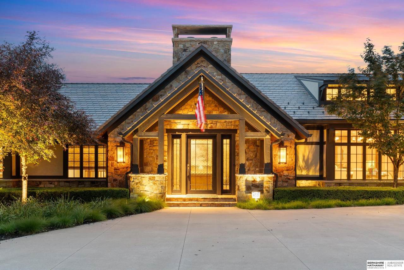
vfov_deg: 37.9
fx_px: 393
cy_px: 135
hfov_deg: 54.4
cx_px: 202
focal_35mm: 35
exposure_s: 2.5
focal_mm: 35
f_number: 9
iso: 800
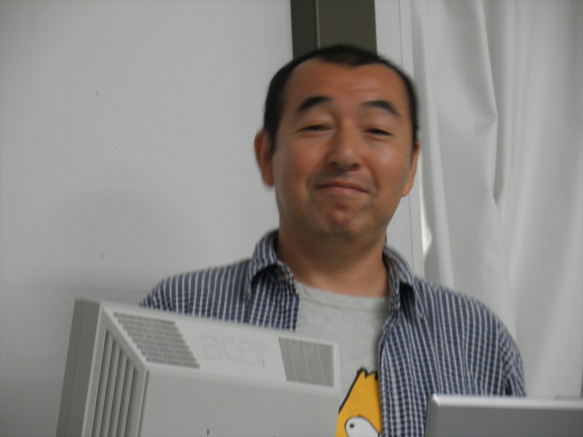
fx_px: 3587
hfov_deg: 9.3
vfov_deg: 7.0
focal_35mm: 213
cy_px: 218
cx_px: 292
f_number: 5.8
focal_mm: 37.5
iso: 200
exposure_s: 1/13
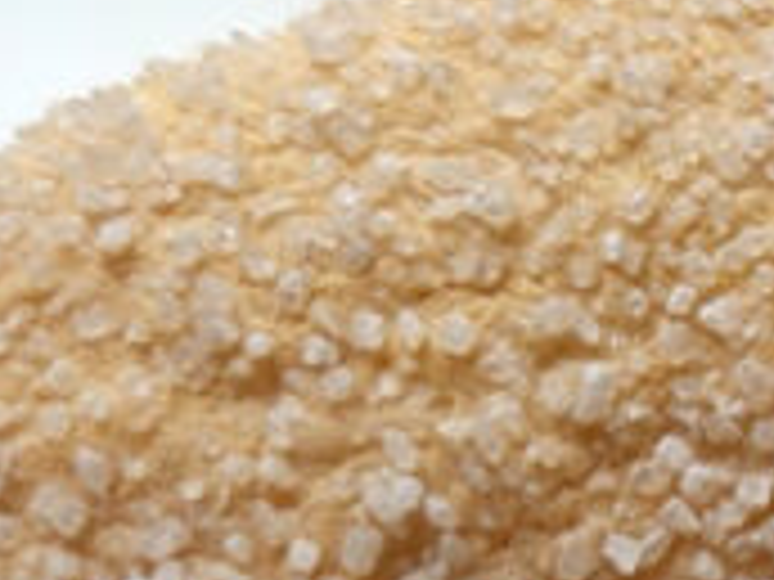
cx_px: 1714
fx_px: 3466
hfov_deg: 11.1
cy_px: 971
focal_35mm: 155
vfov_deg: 9.2
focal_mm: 5.4
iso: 50
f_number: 1.8
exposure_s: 1/100
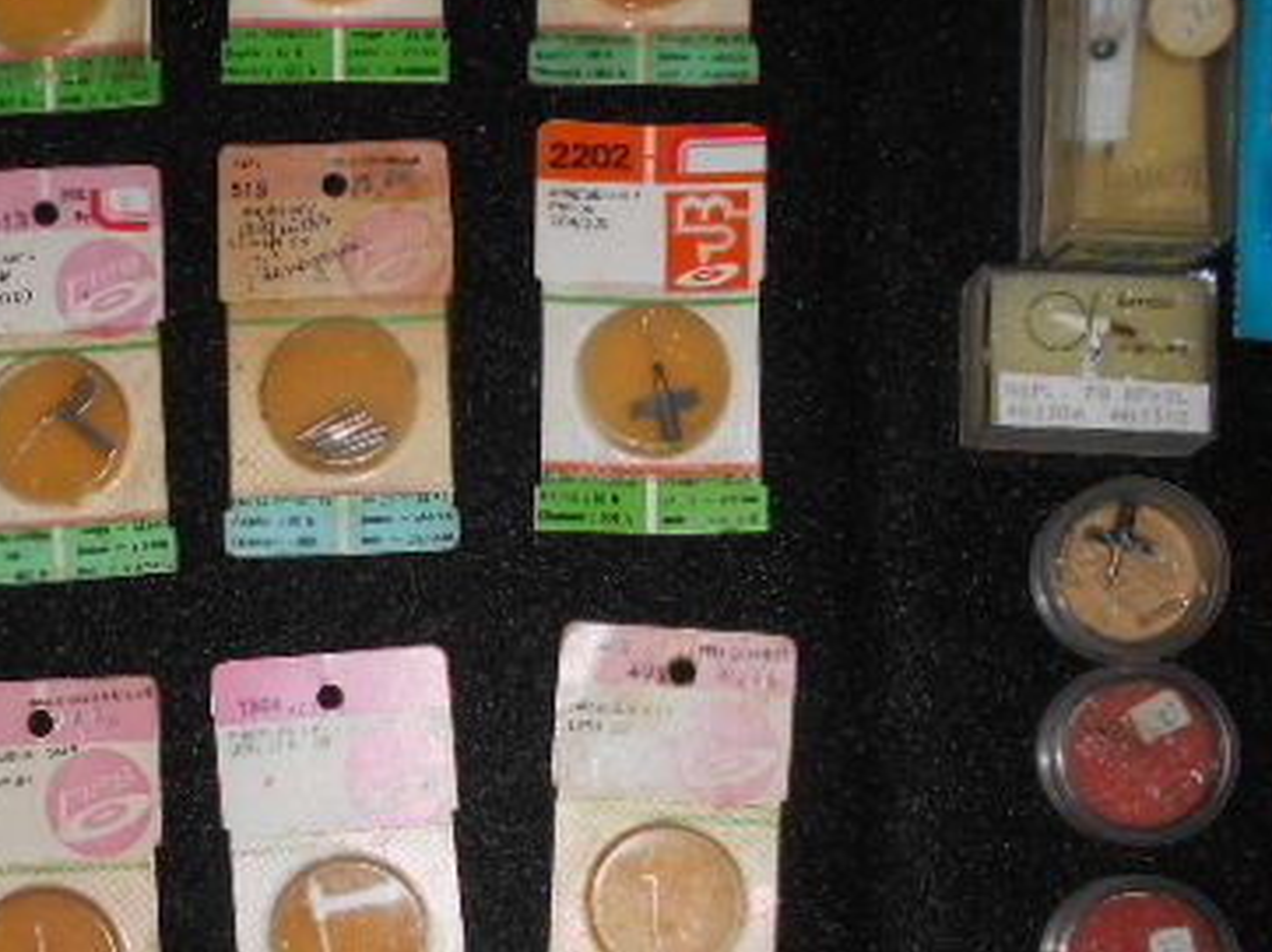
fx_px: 1689
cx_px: 372
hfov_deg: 40.5
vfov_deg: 31.0
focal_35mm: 46
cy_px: 703
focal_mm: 4.6
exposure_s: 1/25
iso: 80
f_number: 3.2
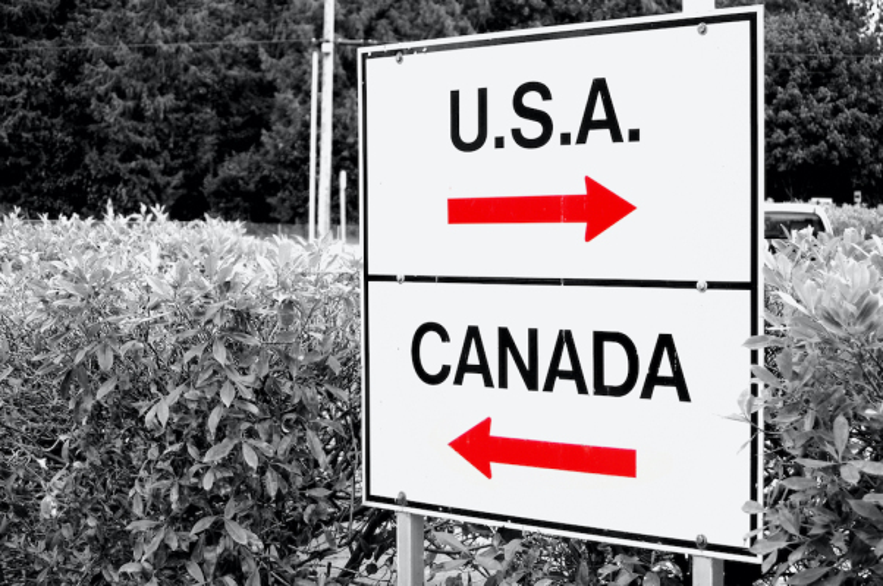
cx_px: 442
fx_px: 1654
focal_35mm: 68
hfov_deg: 29.9
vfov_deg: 20.1
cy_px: 293
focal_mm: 45
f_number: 5.6
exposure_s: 1/160
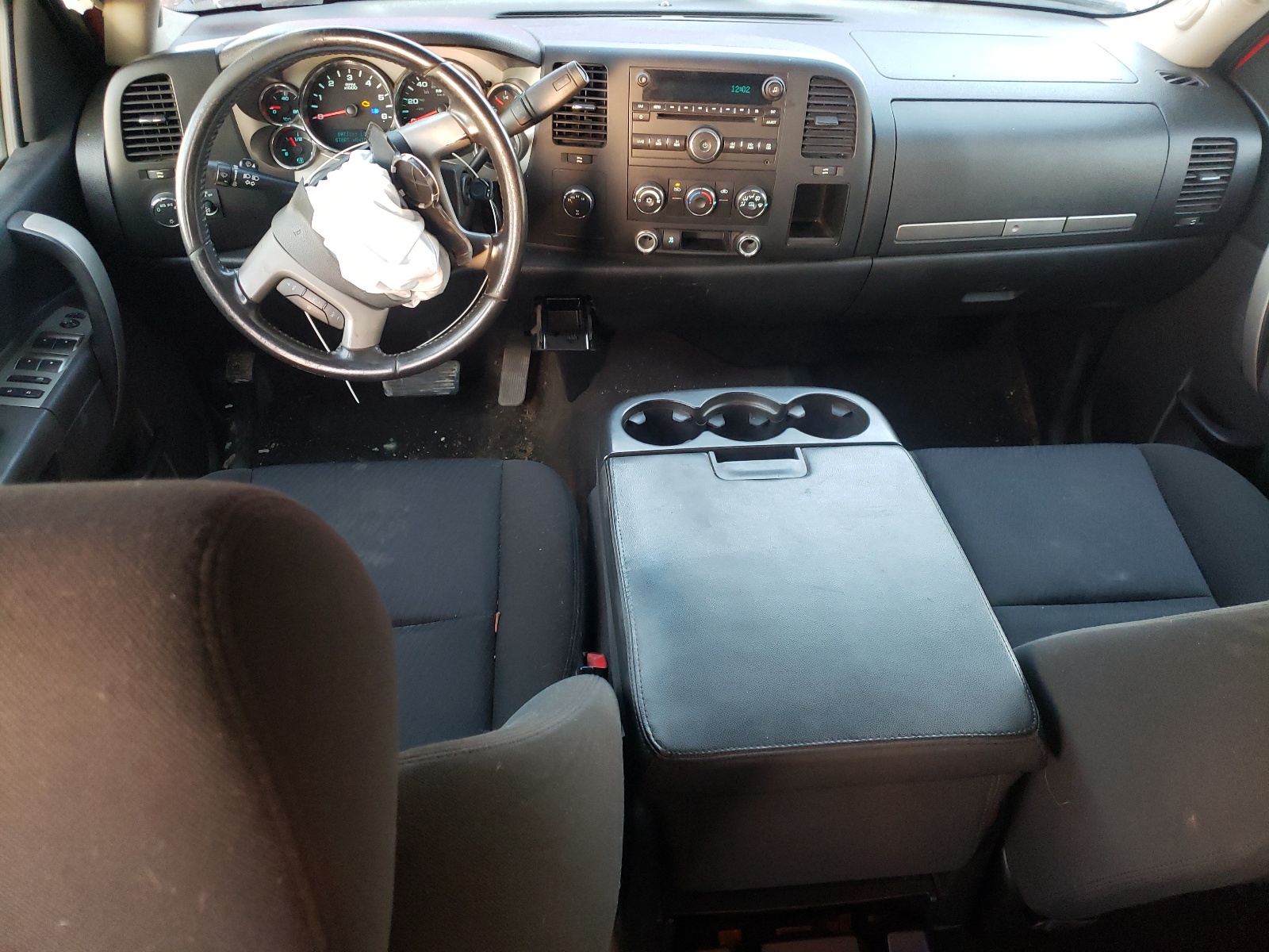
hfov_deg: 67.3
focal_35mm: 26
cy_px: 476
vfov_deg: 53.1
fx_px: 953
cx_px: 634
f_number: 1.5
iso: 266
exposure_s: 1/40
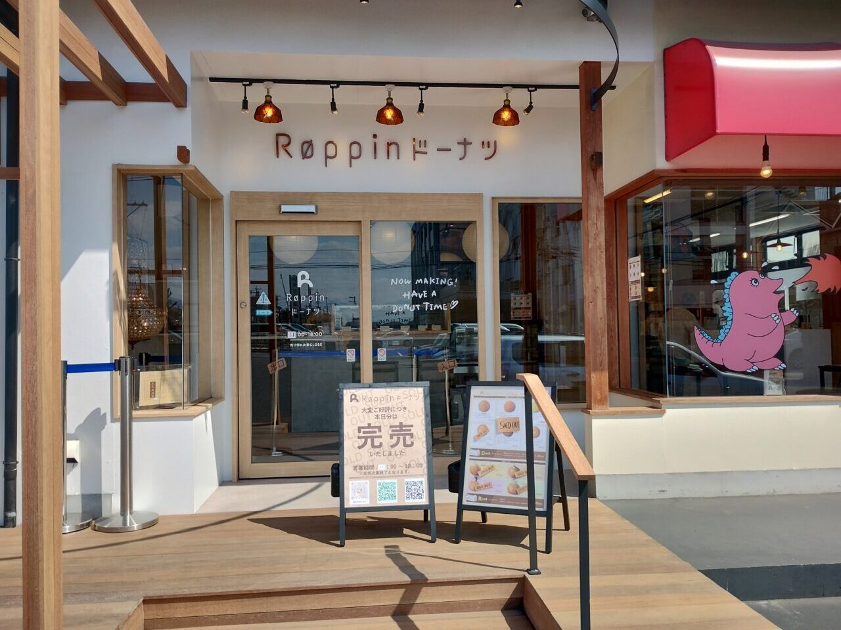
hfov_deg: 63.4
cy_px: 315
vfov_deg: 49.7
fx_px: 680
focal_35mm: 28
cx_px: 420
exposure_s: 1/536
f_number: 1.8
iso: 100
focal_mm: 4.27
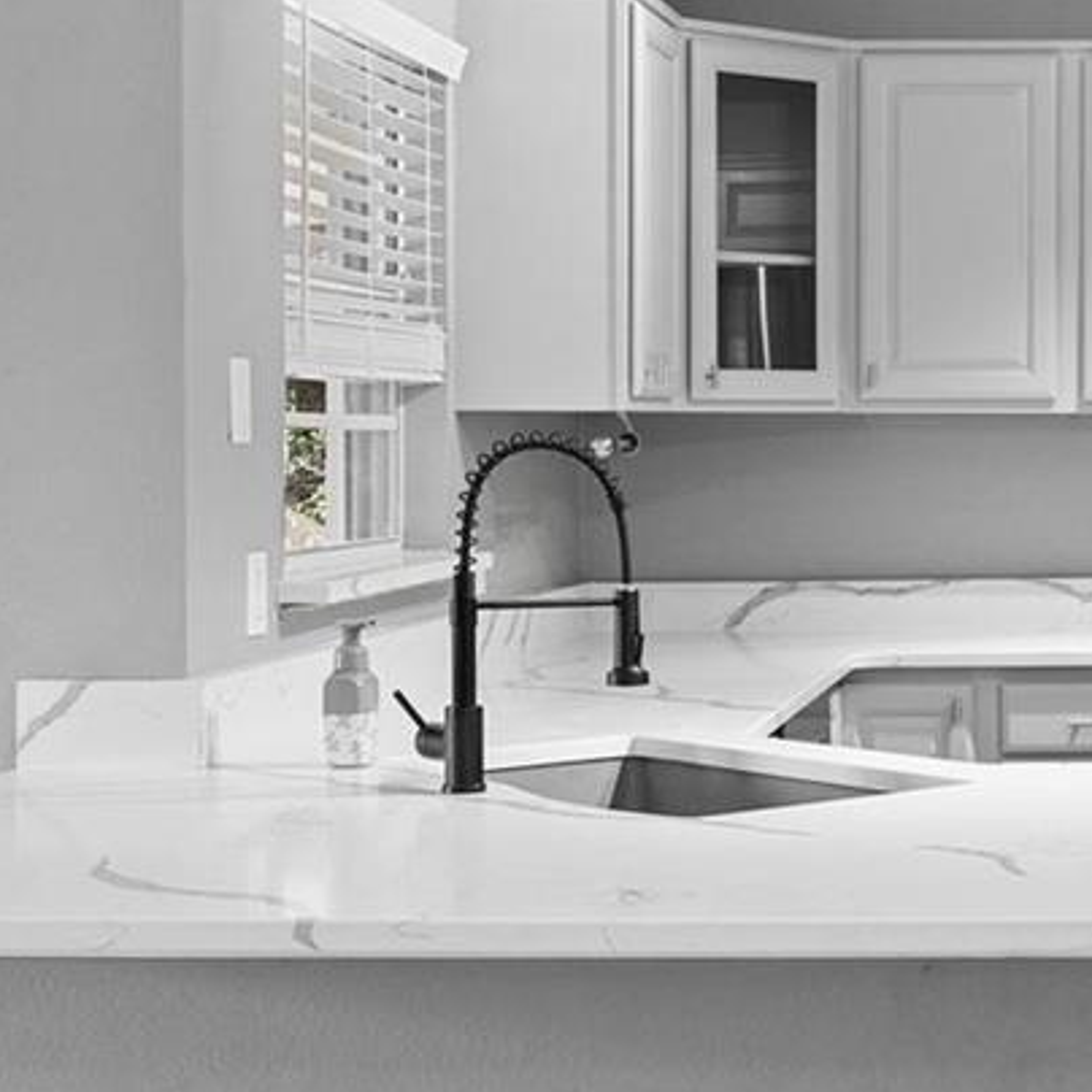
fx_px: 2641
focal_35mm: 74
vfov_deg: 23.3
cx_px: 1157
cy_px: 487
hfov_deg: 22.2
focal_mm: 22
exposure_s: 1/6
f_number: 8
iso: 800
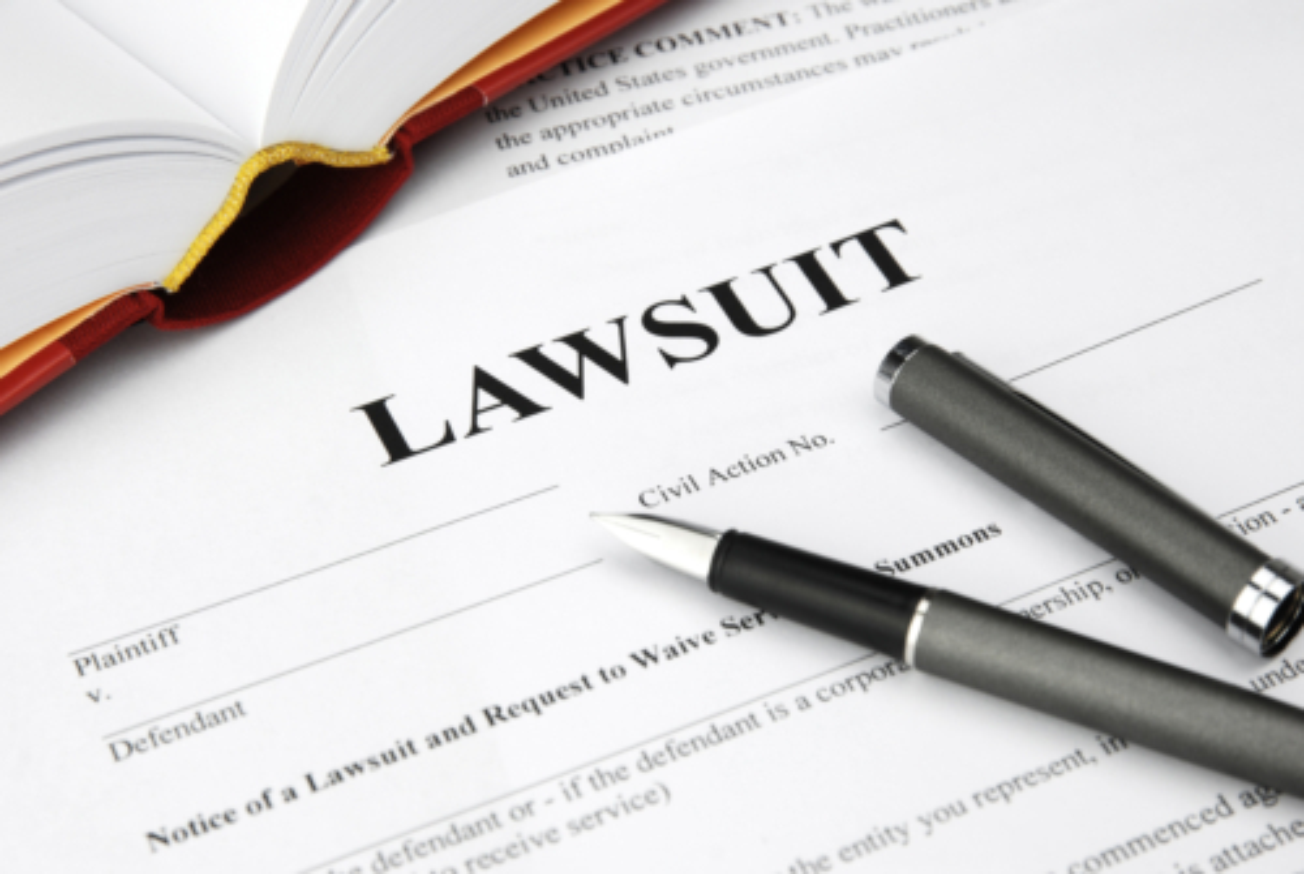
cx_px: 652
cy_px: 437
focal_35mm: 93
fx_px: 3374
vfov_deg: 14.8
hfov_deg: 21.9
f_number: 11
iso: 100
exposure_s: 1/15
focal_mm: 62
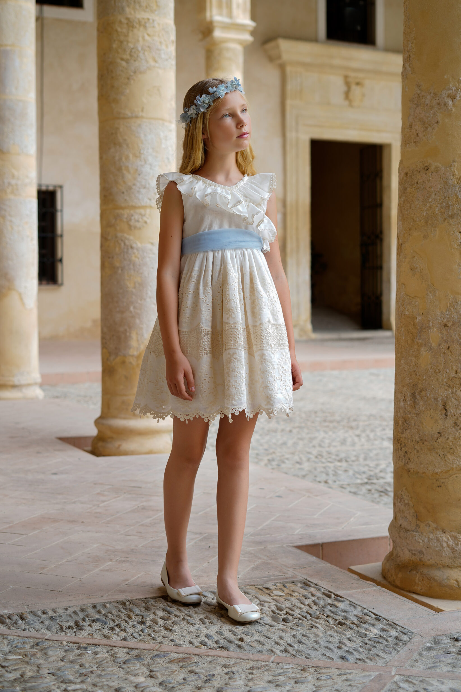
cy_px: 335
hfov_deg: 26.0
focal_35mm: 52
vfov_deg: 38.2
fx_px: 999
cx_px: 235
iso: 80
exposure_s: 1/160
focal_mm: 50
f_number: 3.5
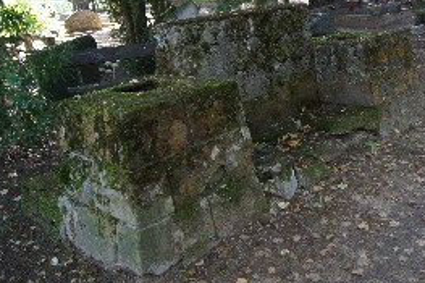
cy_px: 97
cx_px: 317
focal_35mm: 41
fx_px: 484
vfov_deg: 32.4
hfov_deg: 45.8
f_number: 3.5
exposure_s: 1/60
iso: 400
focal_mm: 18
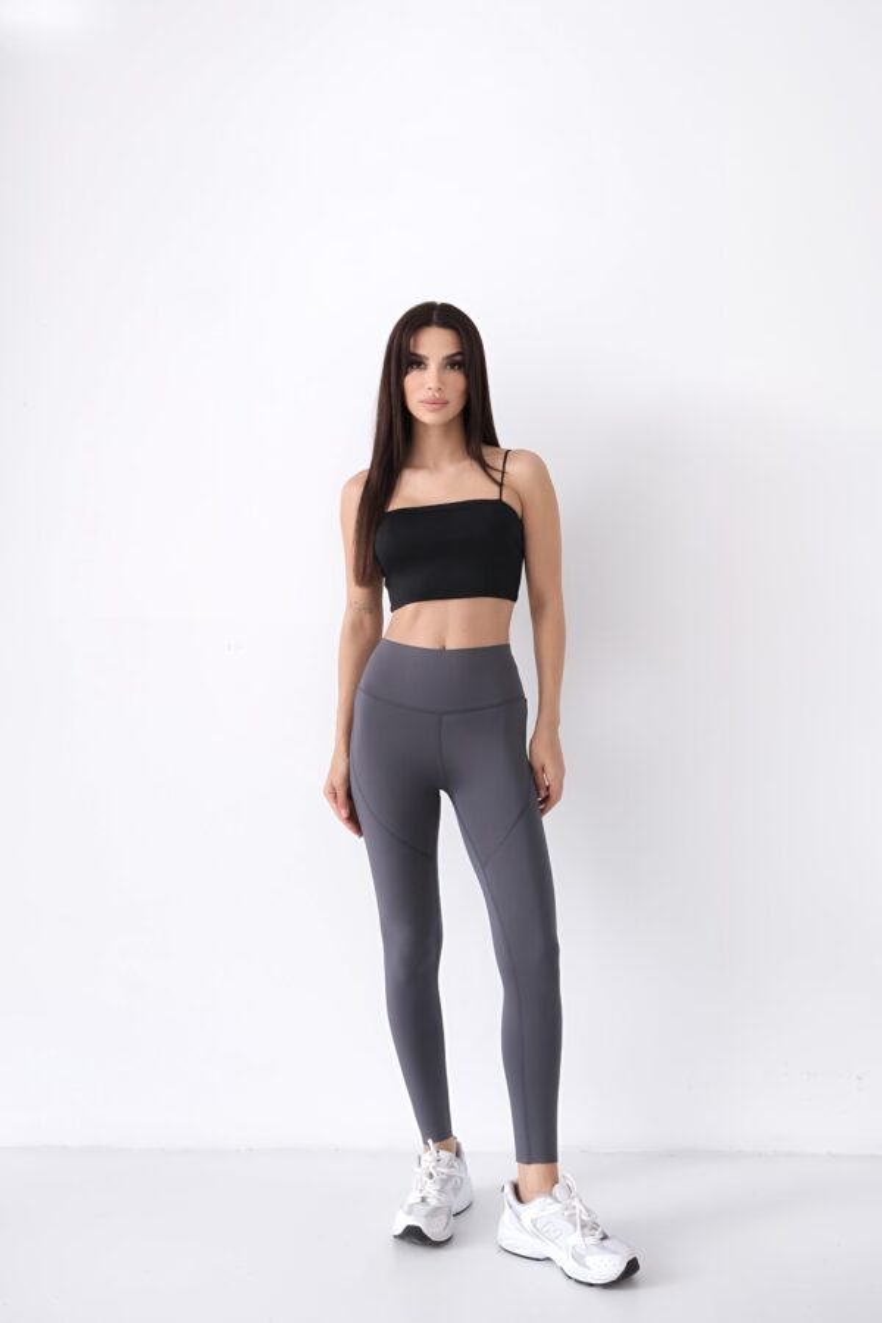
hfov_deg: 37.9
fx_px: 1286
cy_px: 662
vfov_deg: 54.4
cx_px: 441
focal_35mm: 35
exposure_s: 1/60
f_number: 5.6
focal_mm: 23.5
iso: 2500
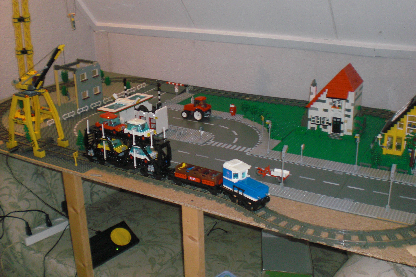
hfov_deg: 48.5
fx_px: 462
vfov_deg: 33.4
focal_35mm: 40
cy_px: 133
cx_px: 210
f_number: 3.1
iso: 200
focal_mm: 6.3
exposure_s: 1/30
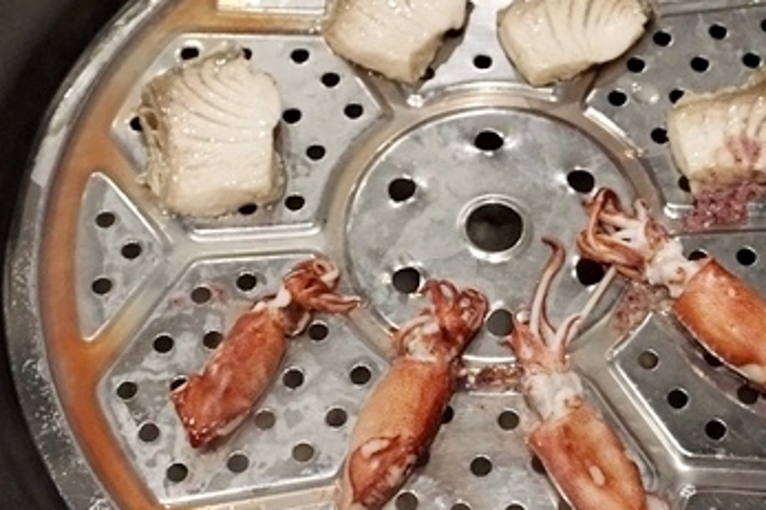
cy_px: 275
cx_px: 481
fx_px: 1595
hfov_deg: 26.9
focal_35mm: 75
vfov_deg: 18.2
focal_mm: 28
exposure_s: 1/160
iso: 3200
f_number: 4.5
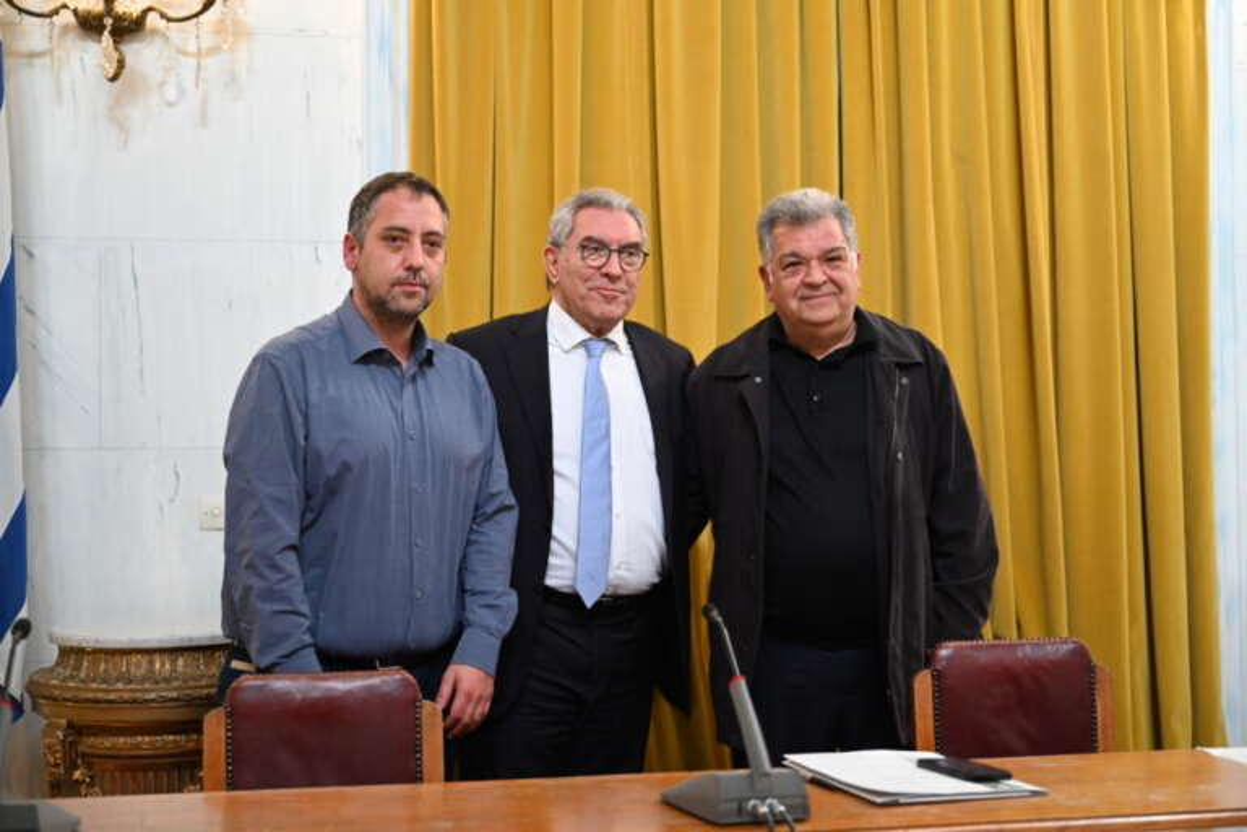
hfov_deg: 38.9
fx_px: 1766
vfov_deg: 26.5
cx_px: 624
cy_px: 416
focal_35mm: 51
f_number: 2.8
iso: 1600
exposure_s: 1/125
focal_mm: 51
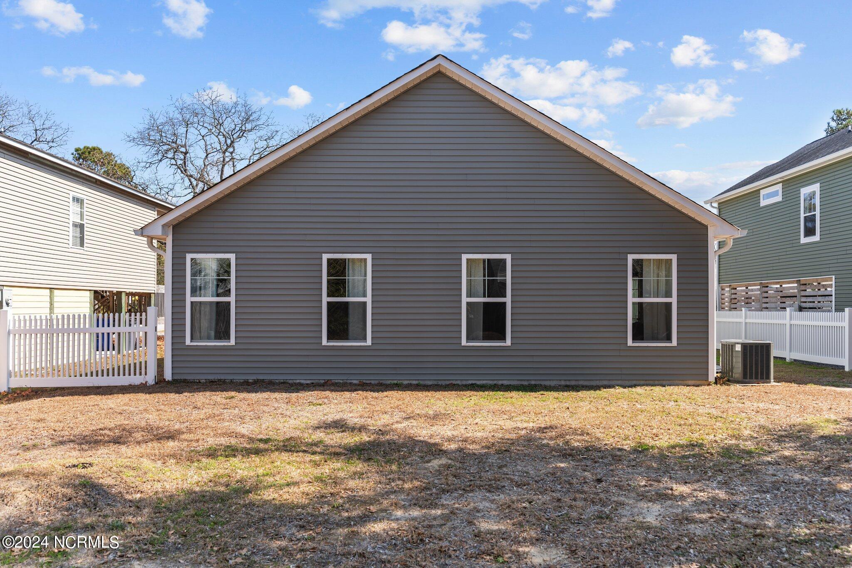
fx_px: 663
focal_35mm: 28
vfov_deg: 46.4
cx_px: 426
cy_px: 284
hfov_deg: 65.5
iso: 100
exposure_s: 1/500
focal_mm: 28
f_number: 4
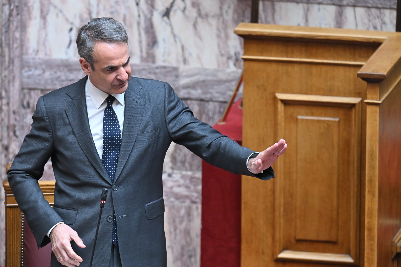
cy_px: 134
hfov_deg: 5.2
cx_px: 200
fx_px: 4455
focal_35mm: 400
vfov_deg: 3.4
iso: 4000
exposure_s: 1/250
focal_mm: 400
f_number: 6
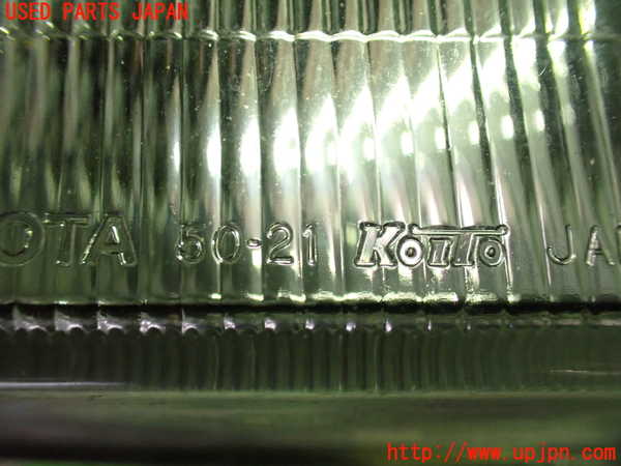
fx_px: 538
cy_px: 233
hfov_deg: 60.0
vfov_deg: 46.8
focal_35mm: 30
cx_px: 310
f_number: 2.3
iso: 800
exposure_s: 1/30
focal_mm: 5.4
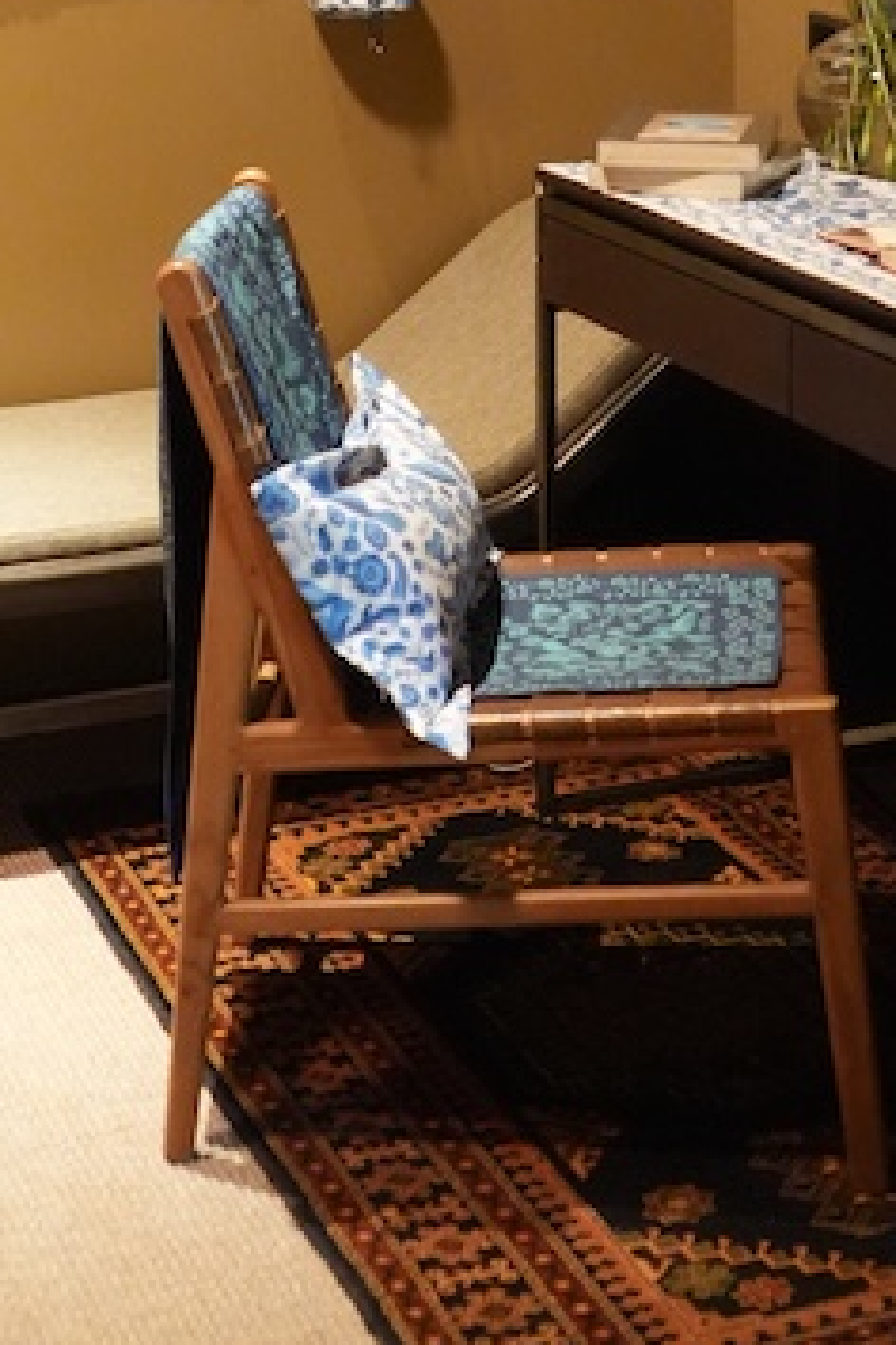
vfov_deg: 23.4
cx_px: 416
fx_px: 2949
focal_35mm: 79
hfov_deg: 17.3
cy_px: -285
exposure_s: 1/125
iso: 12800
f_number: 3.5
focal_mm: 28
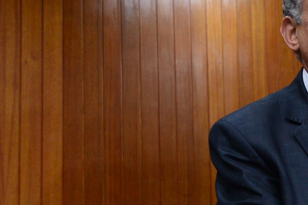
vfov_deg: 15.4
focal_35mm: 89
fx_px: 762
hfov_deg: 22.1
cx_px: 298
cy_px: 121
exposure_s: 1/60
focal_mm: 35
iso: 2500
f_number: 5.6
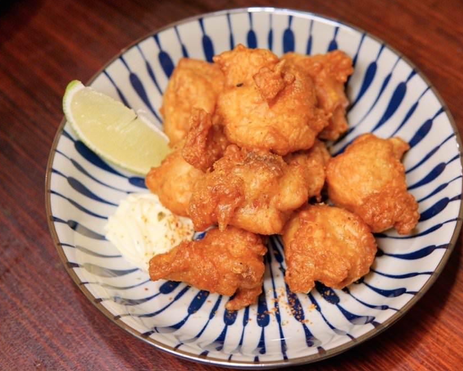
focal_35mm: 51
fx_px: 699
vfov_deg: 29.7
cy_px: 185
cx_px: 254
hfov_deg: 36.6
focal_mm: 30
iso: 500
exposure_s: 1/60
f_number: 4
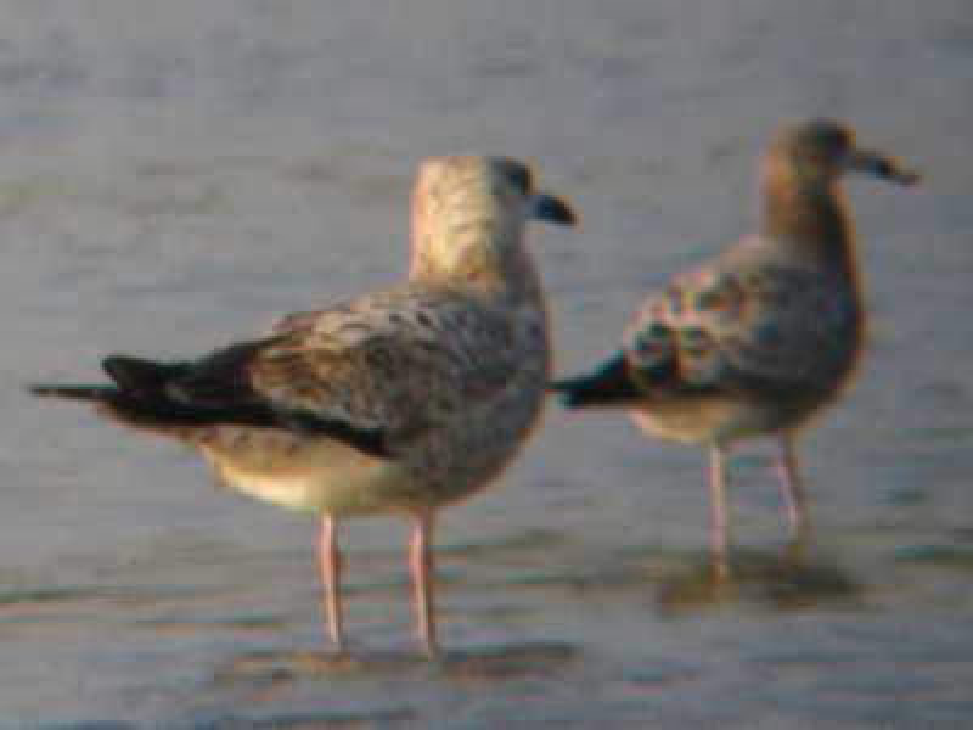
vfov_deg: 10.6
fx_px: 3935
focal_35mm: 140
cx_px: 486
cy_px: 365
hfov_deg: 14.1
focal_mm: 25
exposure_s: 1/250
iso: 250
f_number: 5.5
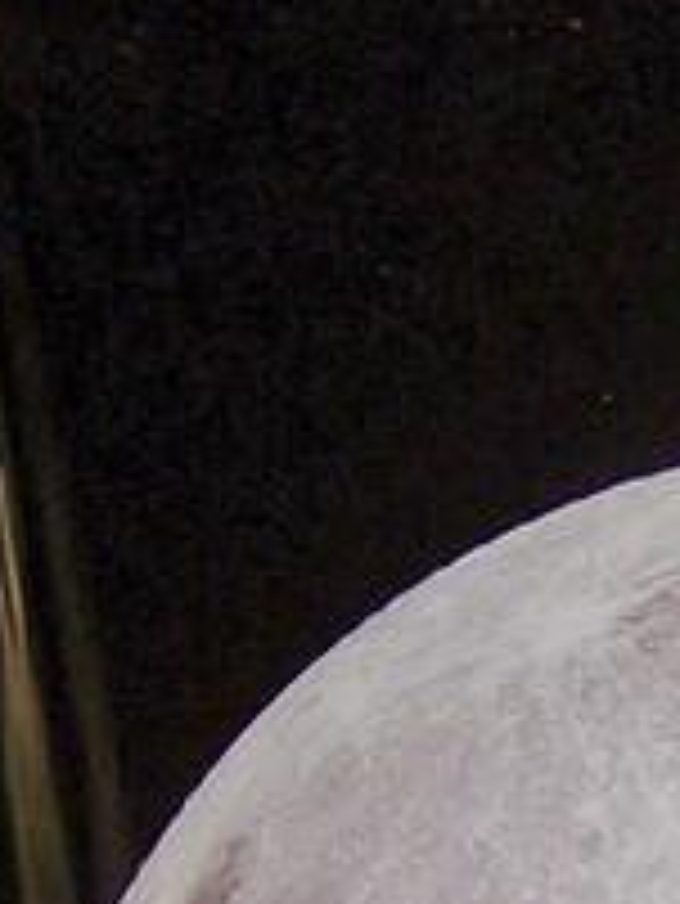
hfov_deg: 11.9
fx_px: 3166
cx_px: 905
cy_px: 1331
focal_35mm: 121
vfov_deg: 15.1
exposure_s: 1/60
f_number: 2.8
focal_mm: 6.3
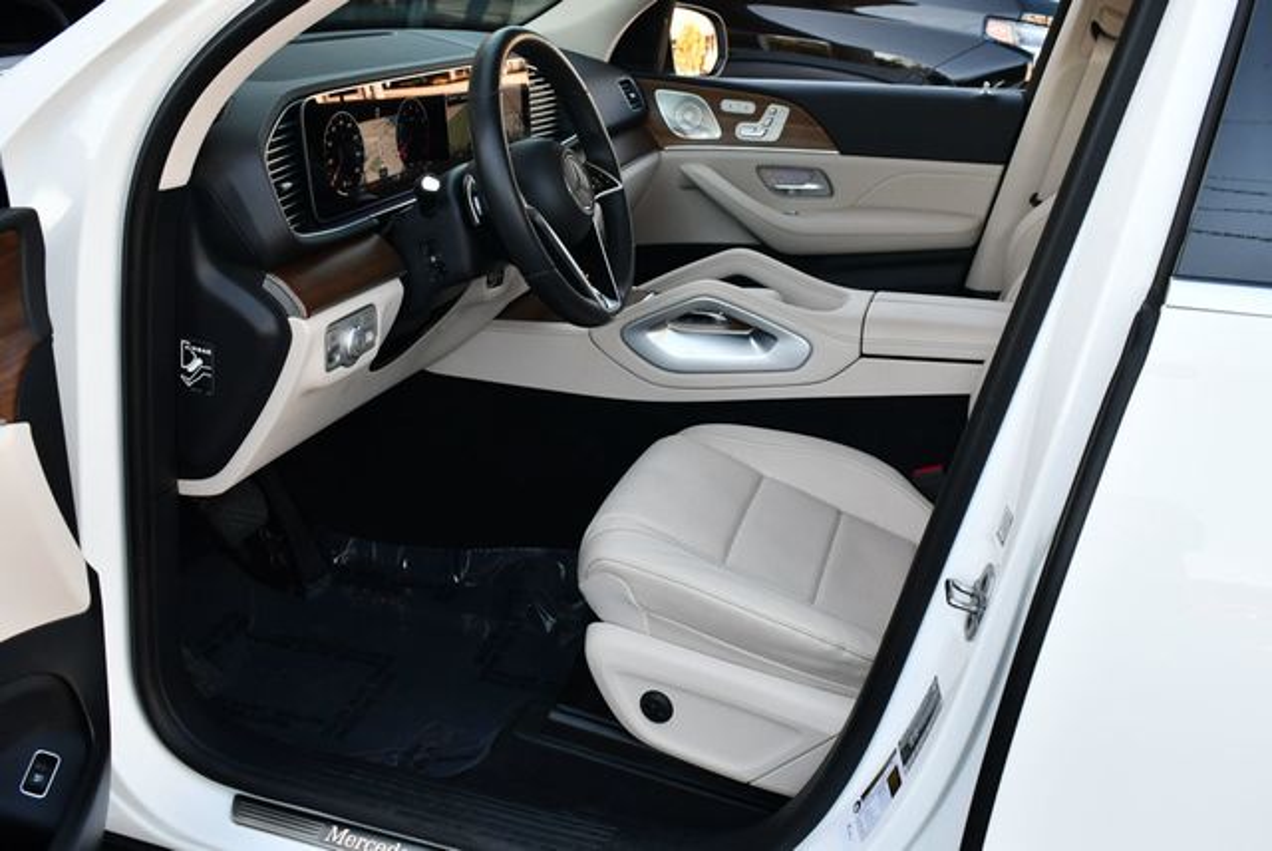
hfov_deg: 53.1
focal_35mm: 36
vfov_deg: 36.9
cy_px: 426
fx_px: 1273
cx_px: 636
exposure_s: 1/250
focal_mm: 18
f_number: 4.5
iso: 400
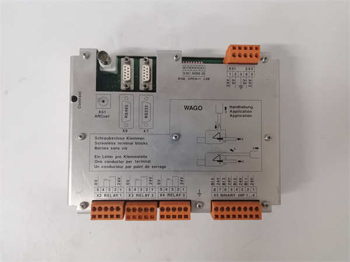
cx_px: 175
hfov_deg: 67.3
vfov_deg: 53.1
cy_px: 131
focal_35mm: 26
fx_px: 263
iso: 200
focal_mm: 3.81
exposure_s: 1/33.3
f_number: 2.2
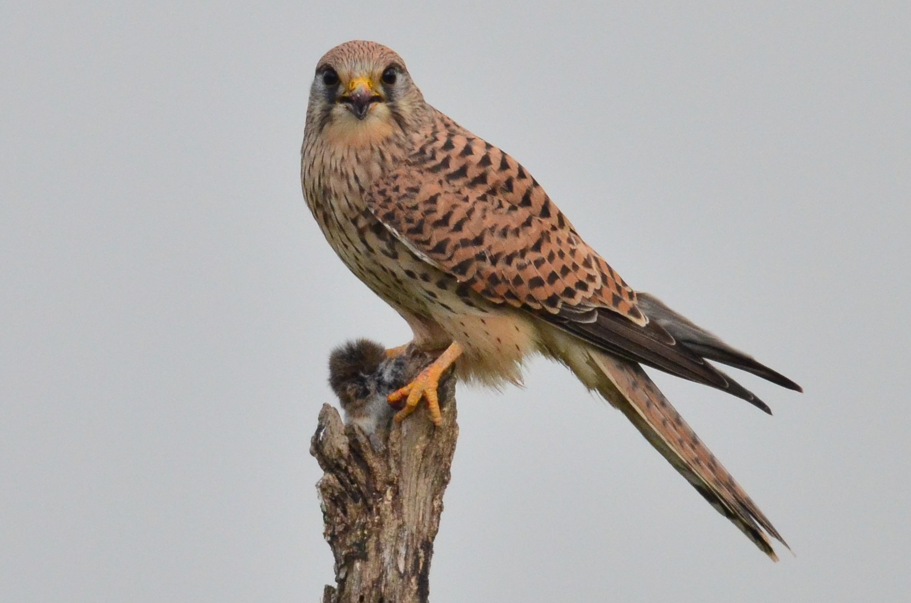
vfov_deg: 1.5
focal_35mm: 900
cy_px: 302
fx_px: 22726
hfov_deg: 2.3
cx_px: 456
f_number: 7.1
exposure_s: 1/1600
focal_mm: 600
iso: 1250
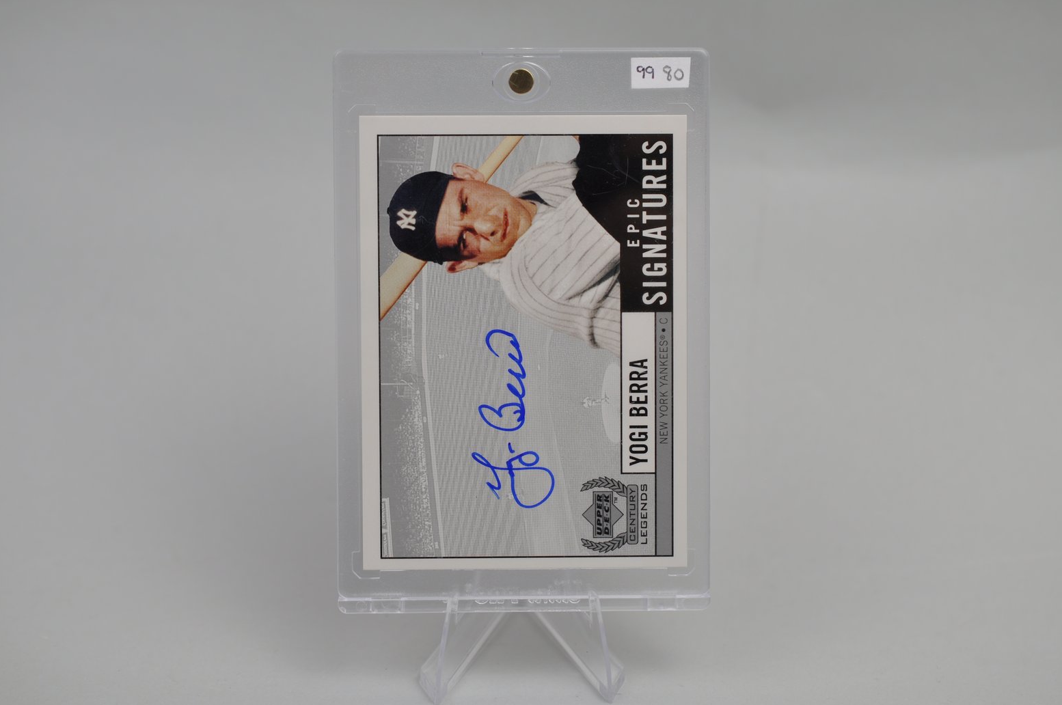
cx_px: 525
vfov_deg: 20.6
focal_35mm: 66
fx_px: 1945
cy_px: 373
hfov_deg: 30.5
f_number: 4.5
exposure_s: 1/80
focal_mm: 40
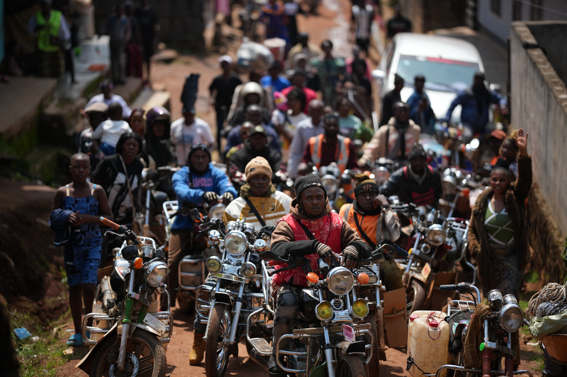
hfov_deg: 15.2
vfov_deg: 10.2
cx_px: 284
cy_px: 188
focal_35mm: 135
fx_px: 2125
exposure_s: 1/16000
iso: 500
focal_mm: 135
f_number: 1.8
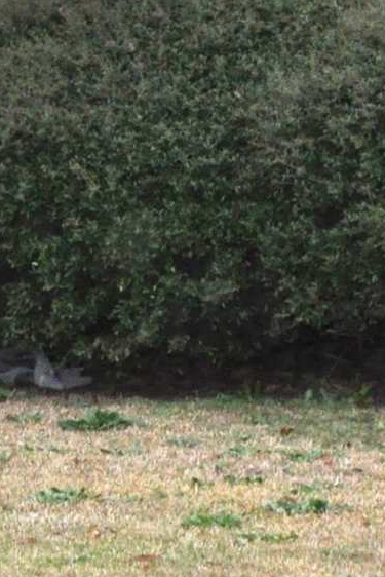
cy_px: -113
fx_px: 4200
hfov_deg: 5.2
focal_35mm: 262
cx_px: 166
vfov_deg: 7.8
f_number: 13
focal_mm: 32
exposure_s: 1/200
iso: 1000
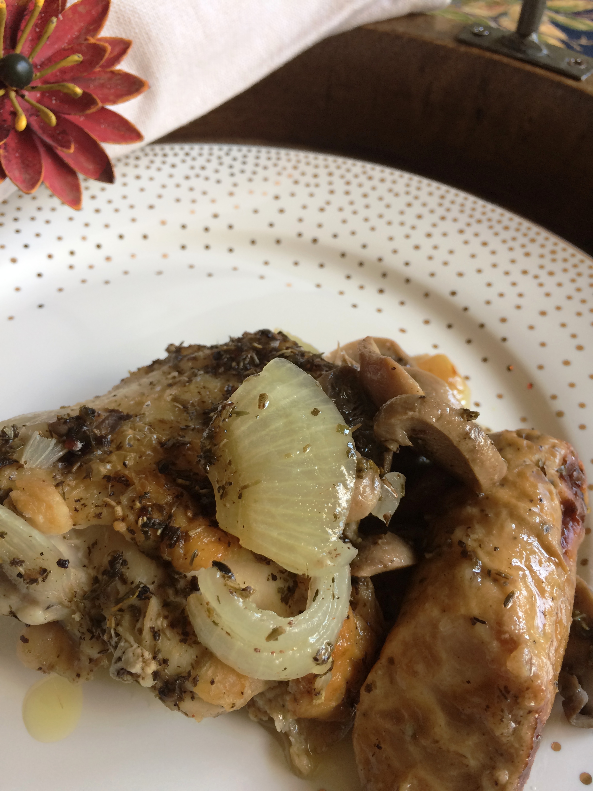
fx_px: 662
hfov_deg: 48.2
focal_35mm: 29
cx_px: 296
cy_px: 396
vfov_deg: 61.7
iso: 32
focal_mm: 4.15
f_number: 2.2
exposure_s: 1/40
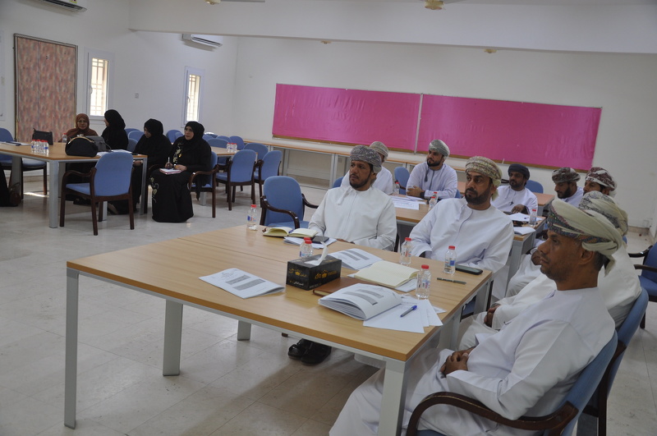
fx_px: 601
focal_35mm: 33
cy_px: 218
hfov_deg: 57.3
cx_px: 328
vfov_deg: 39.9
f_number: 4
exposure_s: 1/60
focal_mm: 22
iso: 500
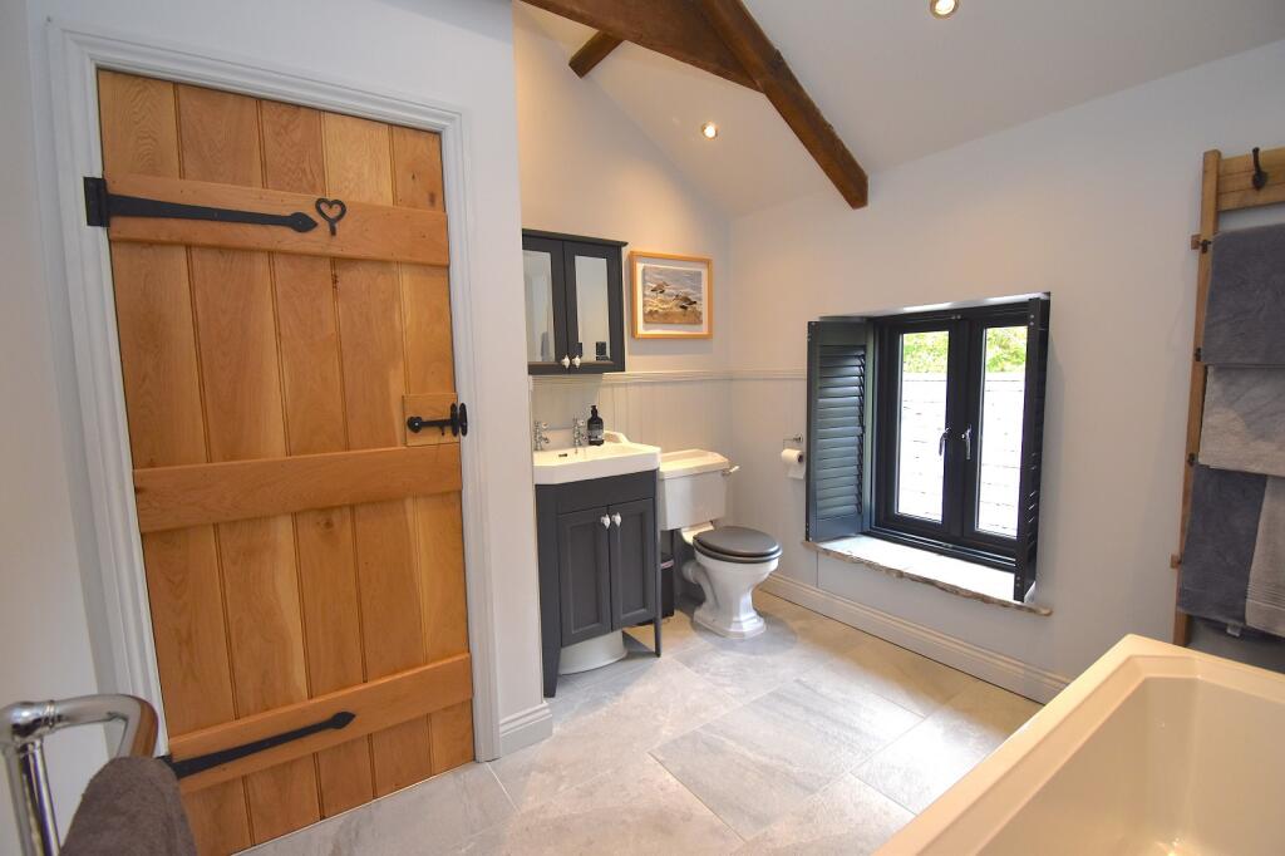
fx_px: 535
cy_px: 428
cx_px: 642
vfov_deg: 77.3
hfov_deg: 100.4
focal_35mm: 15
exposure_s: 1/160
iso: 800
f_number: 4.5
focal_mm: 10
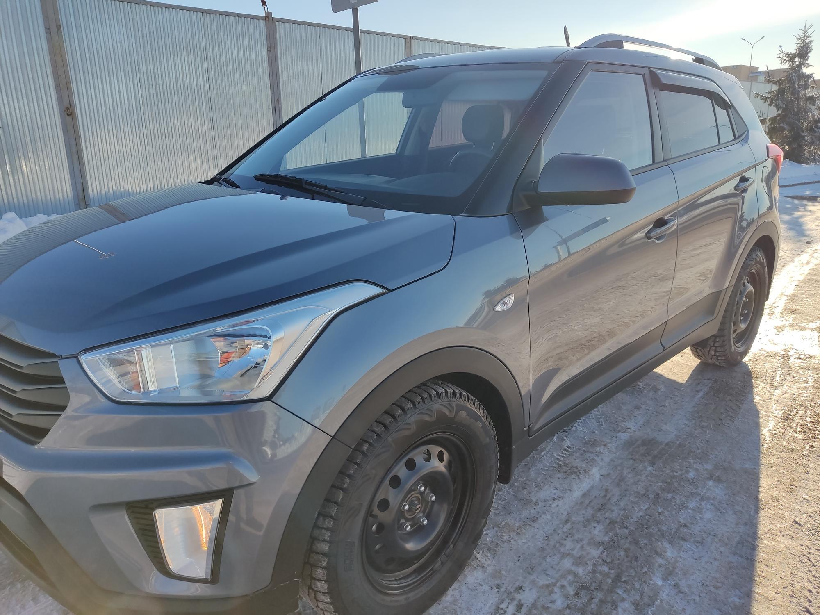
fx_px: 592
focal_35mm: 25
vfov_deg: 54.9
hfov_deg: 69.4
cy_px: 308
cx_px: 410
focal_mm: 4.71
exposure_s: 1/1976
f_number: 1.79
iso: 50
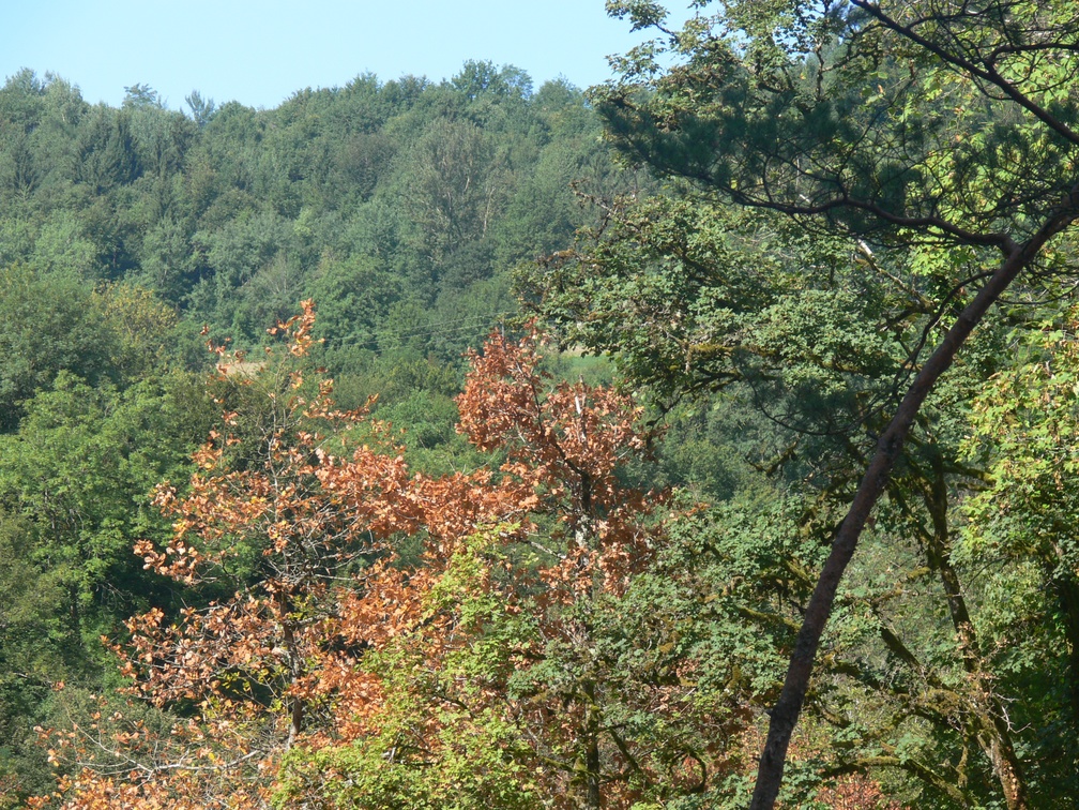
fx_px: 6826
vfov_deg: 6.8
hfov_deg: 9.0
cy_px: 405
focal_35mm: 219
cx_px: 540
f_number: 5.6
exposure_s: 1/160
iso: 80
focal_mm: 46.3
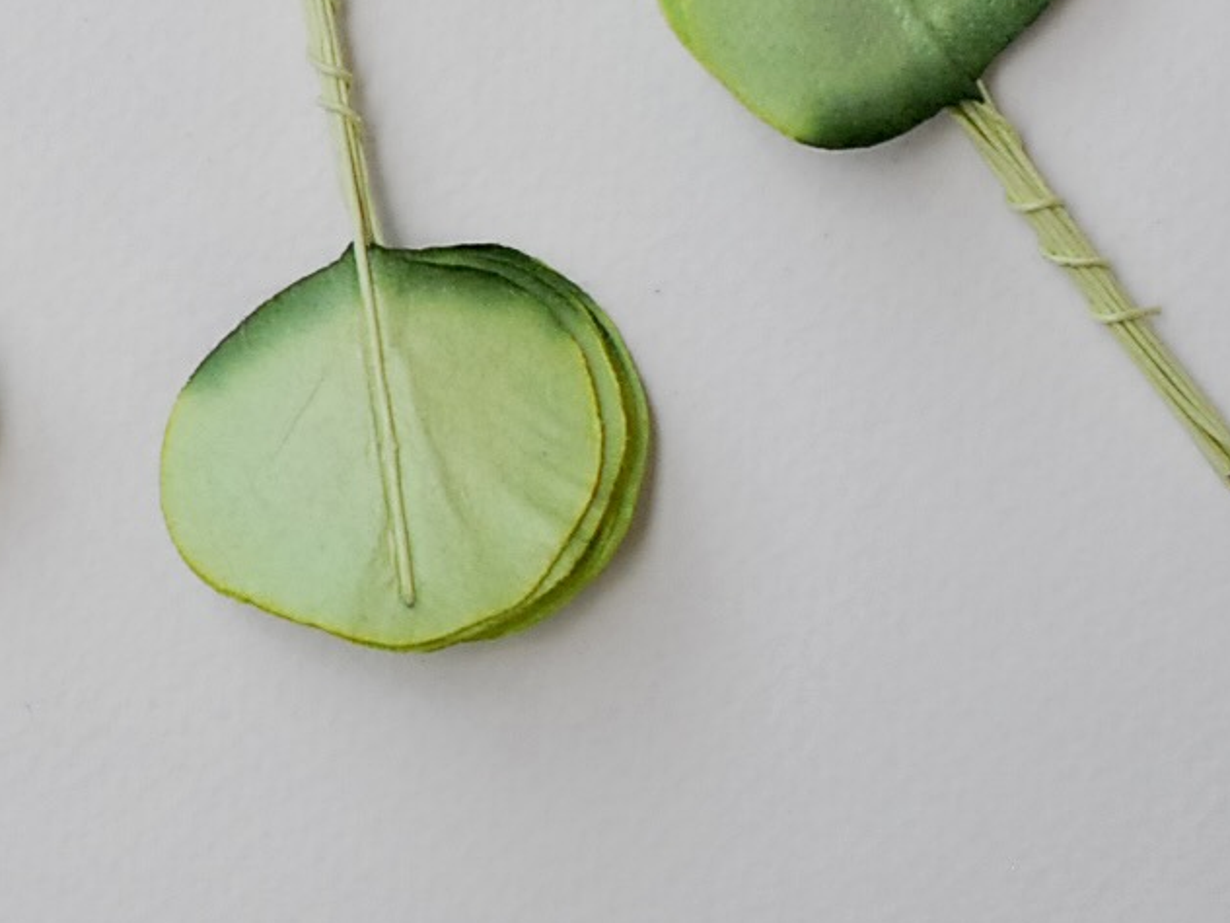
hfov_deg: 10.9
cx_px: -286
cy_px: 109
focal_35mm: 177
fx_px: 6289
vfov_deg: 8.4
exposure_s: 1/250
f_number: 5.6
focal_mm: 40
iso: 640
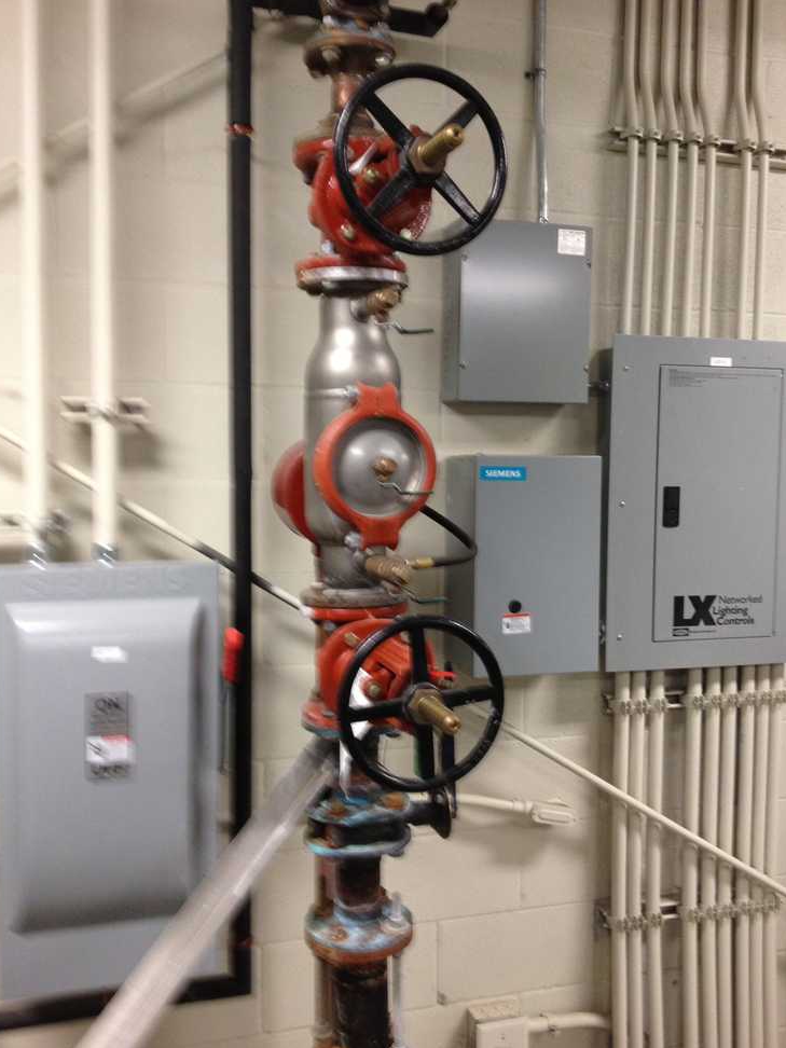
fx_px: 1090
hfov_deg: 39.7
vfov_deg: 51.4
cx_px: 391
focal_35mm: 36
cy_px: 521
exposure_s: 1/20
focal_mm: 4.28
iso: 160
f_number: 2.4
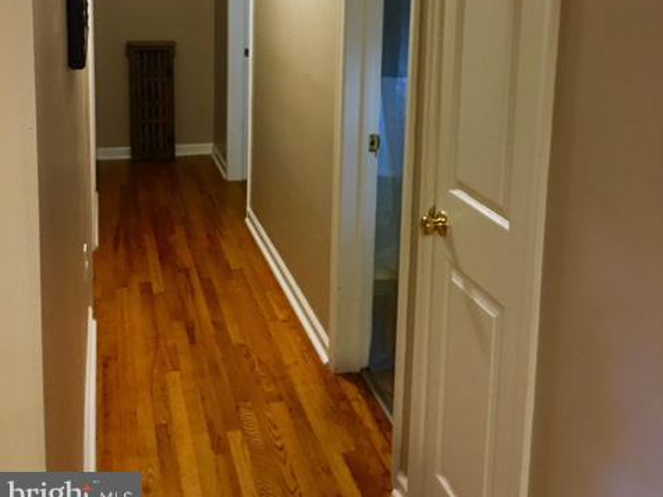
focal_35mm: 39
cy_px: 74
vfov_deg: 35.2
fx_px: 747
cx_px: 332
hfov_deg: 47.9
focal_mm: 4.15
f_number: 2.2
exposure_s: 1/4
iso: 64
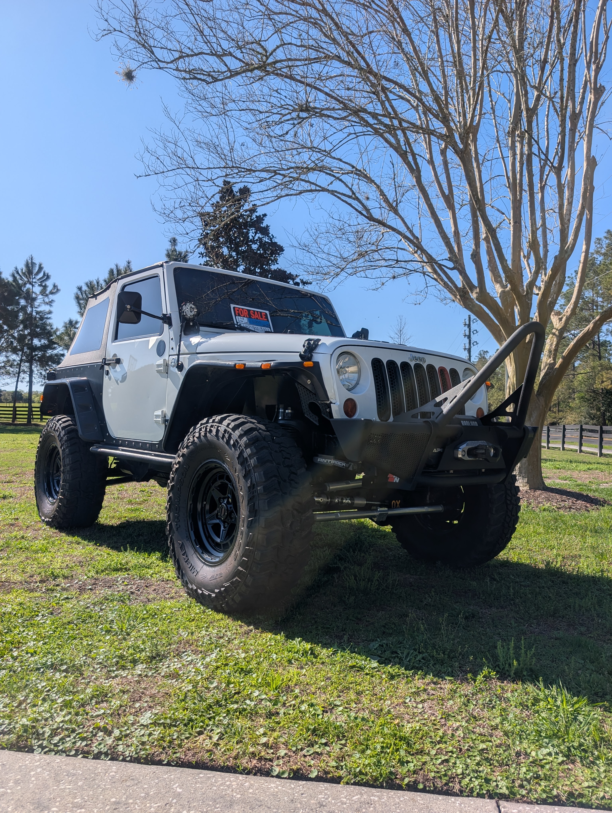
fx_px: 564
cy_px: 406
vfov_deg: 71.5
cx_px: 306
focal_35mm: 24
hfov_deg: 56.9
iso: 20
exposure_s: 1/1393
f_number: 1.68
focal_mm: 6.9
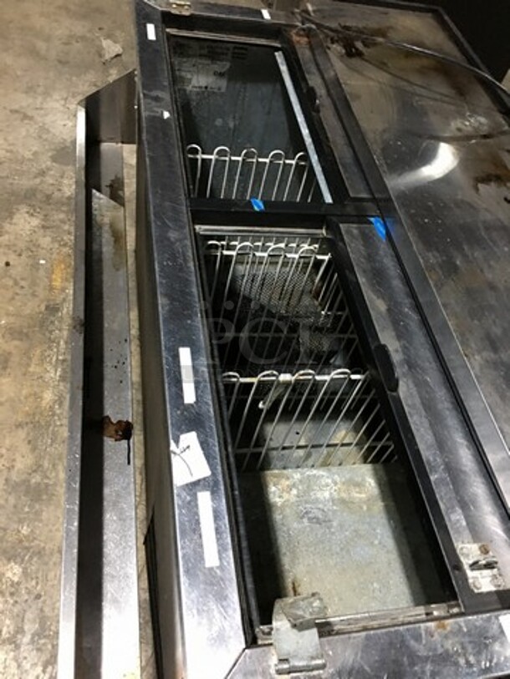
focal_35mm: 29
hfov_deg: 48.2
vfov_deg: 61.7
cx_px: 255
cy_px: 340
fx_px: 570
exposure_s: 1/4
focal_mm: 4.15
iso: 64
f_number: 2.2
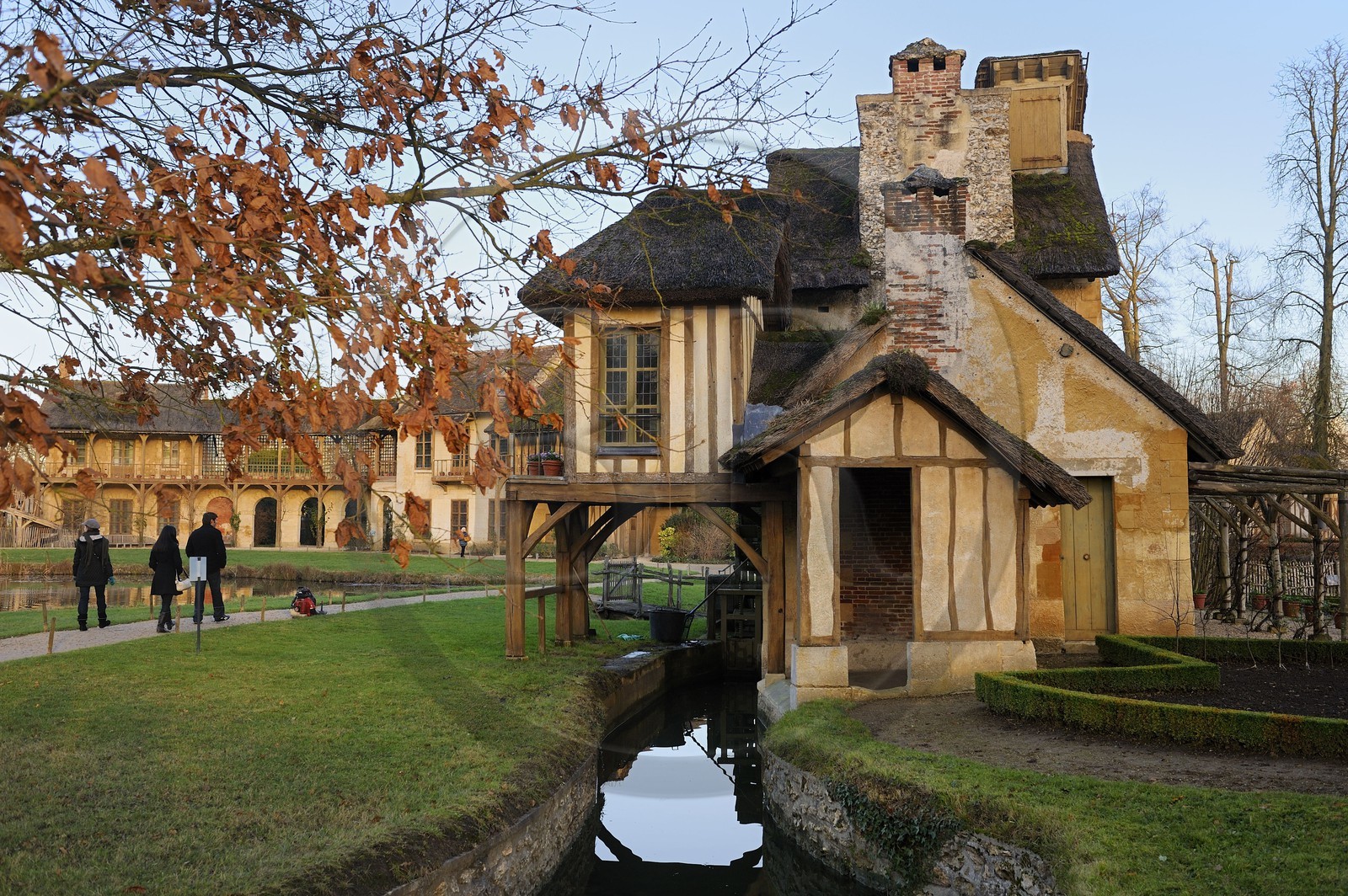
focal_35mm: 35
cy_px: 448
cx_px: 674
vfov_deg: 37.8
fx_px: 1309
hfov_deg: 54.5
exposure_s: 1/100
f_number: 6.3
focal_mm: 35
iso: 200
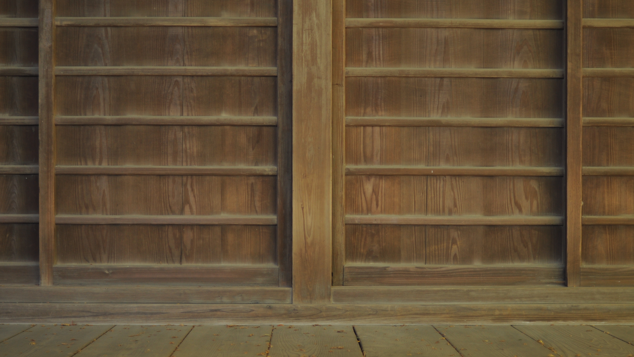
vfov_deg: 19.2
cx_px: 311
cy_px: 212
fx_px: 1052
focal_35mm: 63
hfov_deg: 33.5
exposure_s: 1/60
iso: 200
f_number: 2
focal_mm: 35
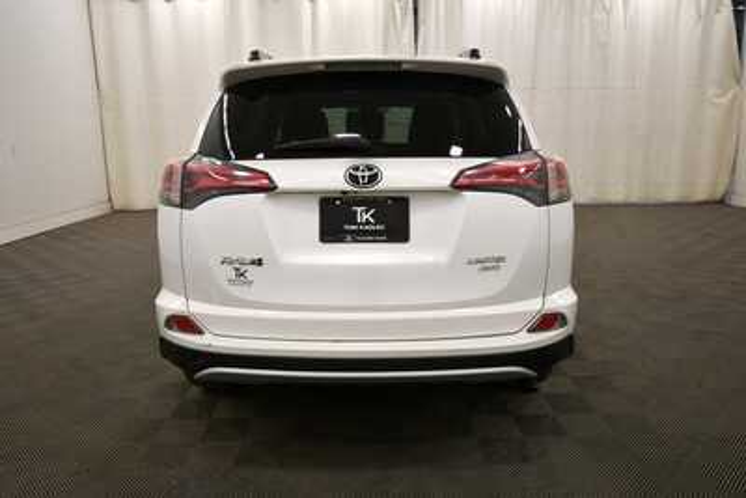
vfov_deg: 48.0
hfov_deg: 67.4
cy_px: 249
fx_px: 560
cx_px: 373
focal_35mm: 27
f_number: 5.3
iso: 640
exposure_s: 1/250
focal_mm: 18
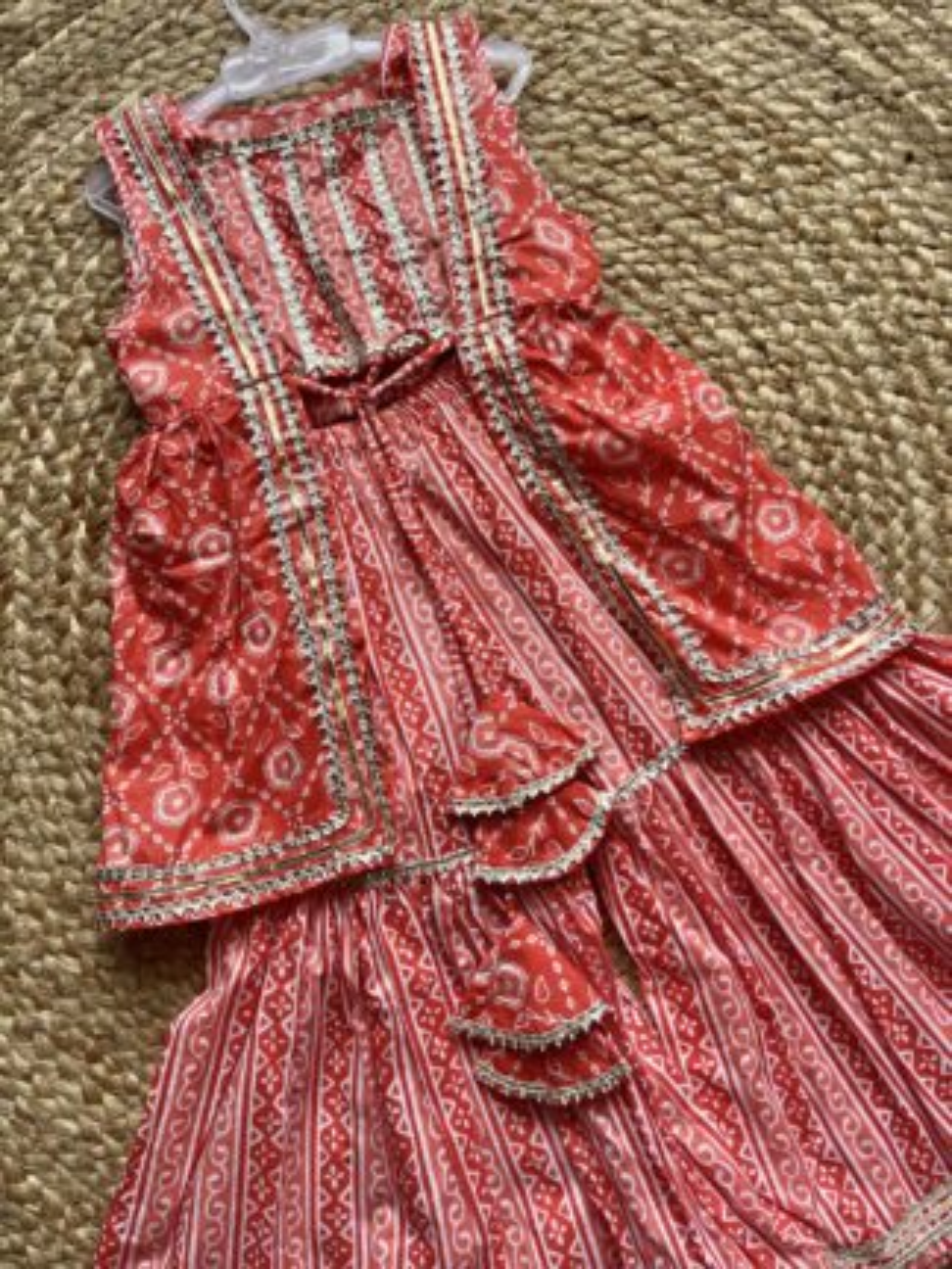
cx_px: 476
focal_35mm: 26
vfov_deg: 67.3
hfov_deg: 53.1
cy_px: 634
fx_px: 953
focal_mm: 5.1
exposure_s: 1/121
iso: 100
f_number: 1.6
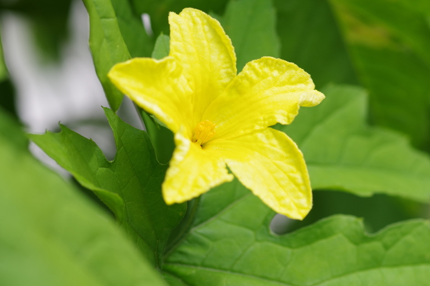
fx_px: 2471
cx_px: 198
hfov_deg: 9.9
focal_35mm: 207
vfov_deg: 6.6
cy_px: 131
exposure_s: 1/160
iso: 125
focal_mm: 100
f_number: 7.1
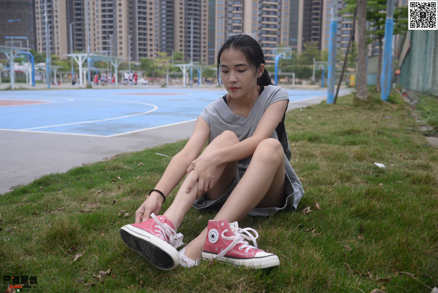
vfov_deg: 37.9
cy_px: 146
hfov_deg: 54.4
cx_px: 219
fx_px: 426
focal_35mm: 35
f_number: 5
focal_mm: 35
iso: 400
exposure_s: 1/800
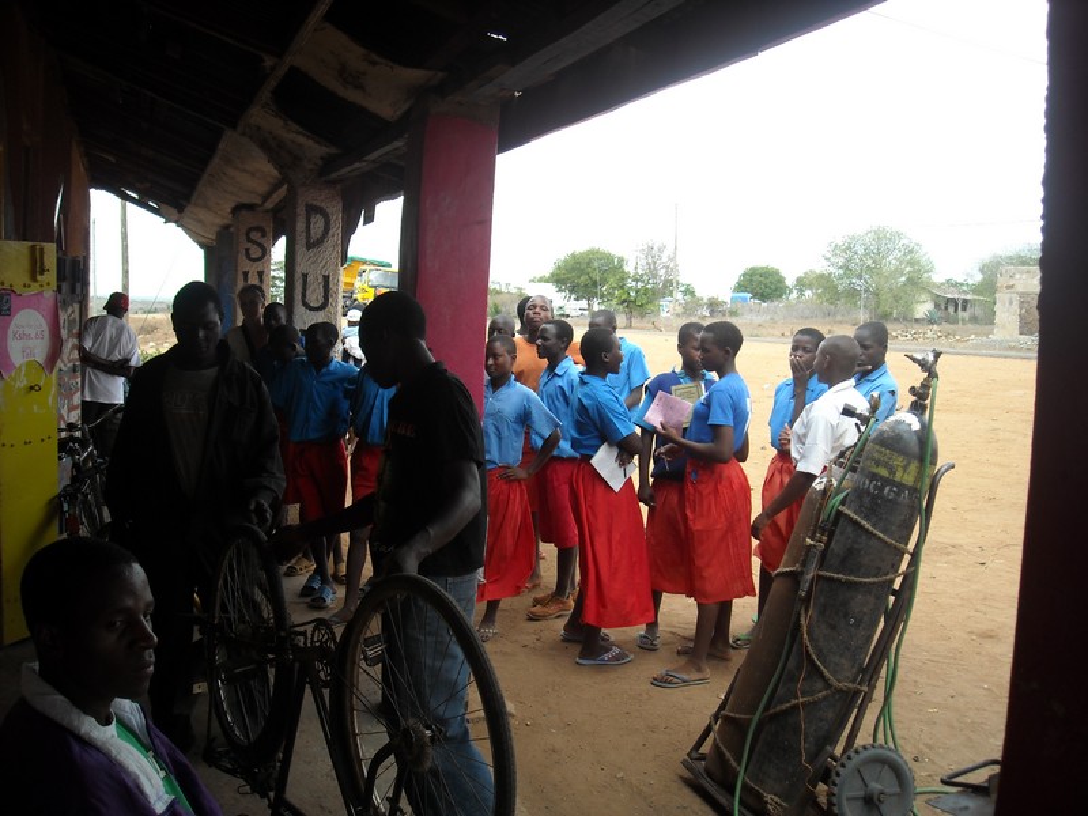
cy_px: 408
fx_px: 1100
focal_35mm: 35
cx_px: 544
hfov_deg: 52.6
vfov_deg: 40.7
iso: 64
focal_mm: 5.7
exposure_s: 1/250
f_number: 2.8
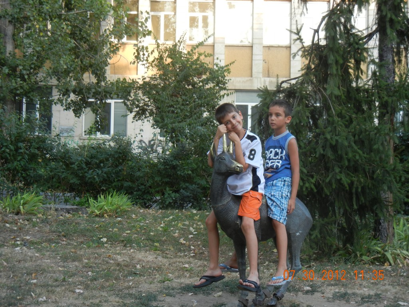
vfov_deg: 24.8
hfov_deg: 32.7
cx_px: 204
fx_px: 697
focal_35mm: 59
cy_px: 154
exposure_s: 1/87.3
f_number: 4
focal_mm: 10.6
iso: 160
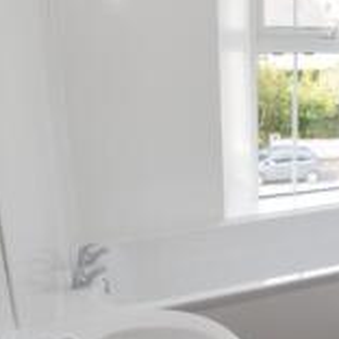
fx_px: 432
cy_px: 153
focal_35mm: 39
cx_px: 306
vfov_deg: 42.8
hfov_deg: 39.7
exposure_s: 1/125
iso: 200
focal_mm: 10
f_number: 5.6
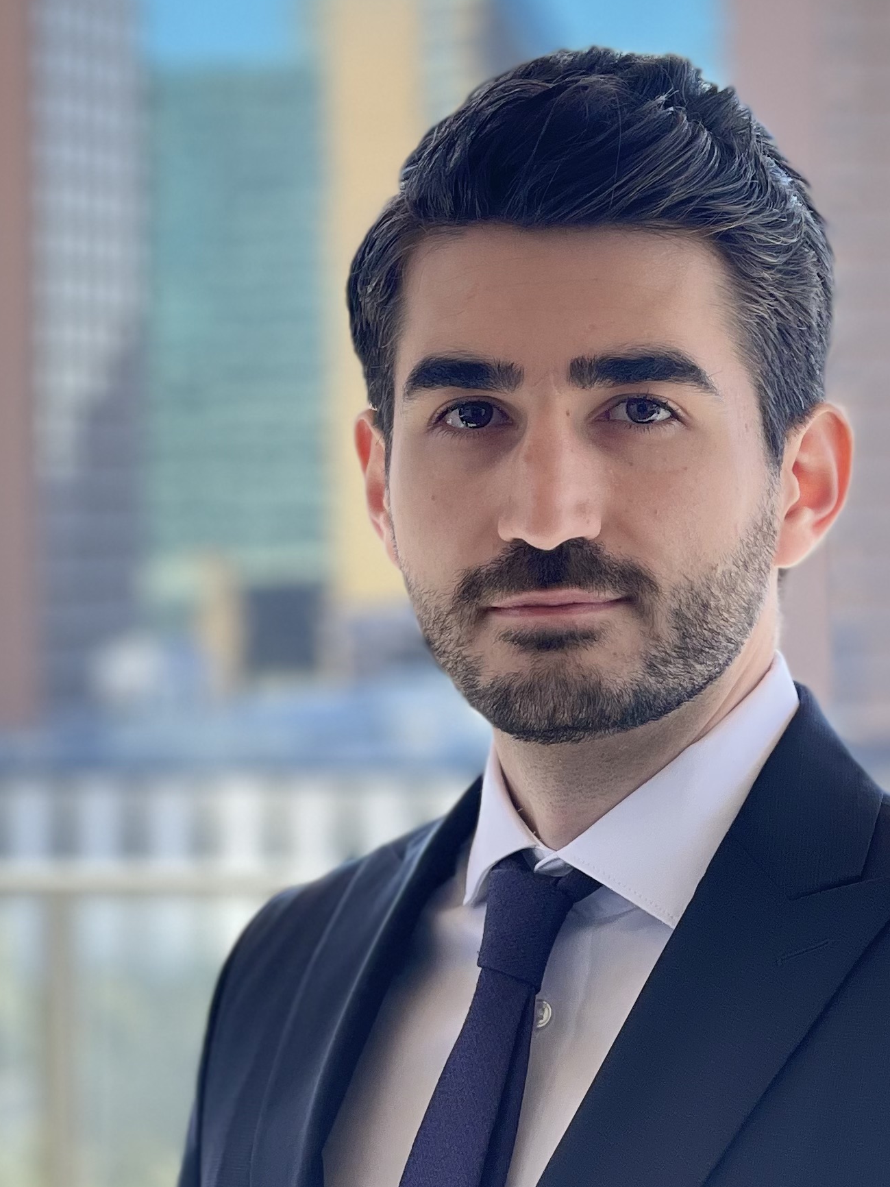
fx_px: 5108
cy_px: 374
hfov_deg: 10.0
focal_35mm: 149
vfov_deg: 13.2
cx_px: 528
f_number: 2.2
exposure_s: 1/223
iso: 25
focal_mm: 7.5
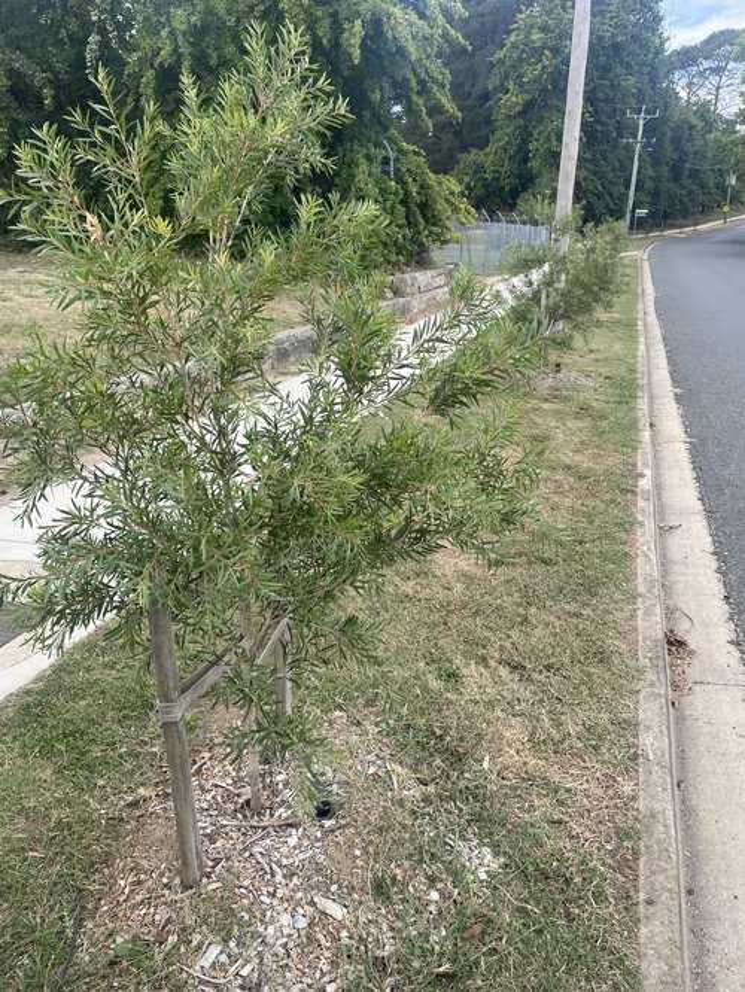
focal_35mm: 26
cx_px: 372
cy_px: 496
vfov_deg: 67.3
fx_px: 746
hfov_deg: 53.1
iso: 32
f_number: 1.6
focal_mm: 4.2
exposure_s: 1/855
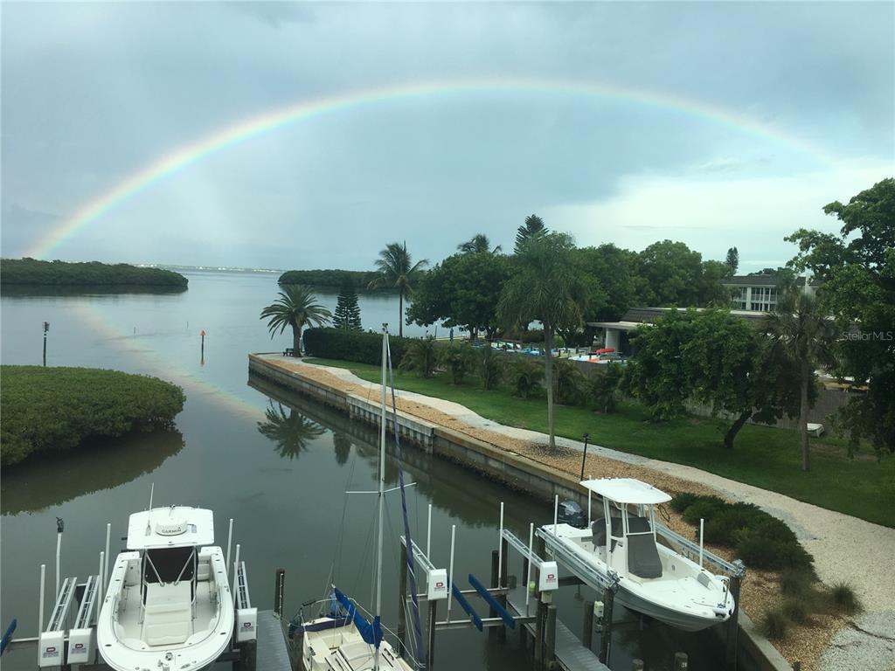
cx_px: 448
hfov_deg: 61.7
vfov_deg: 48.2
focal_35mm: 29
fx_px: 750
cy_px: 336
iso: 25
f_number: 2.2
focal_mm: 4.15
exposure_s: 1/458
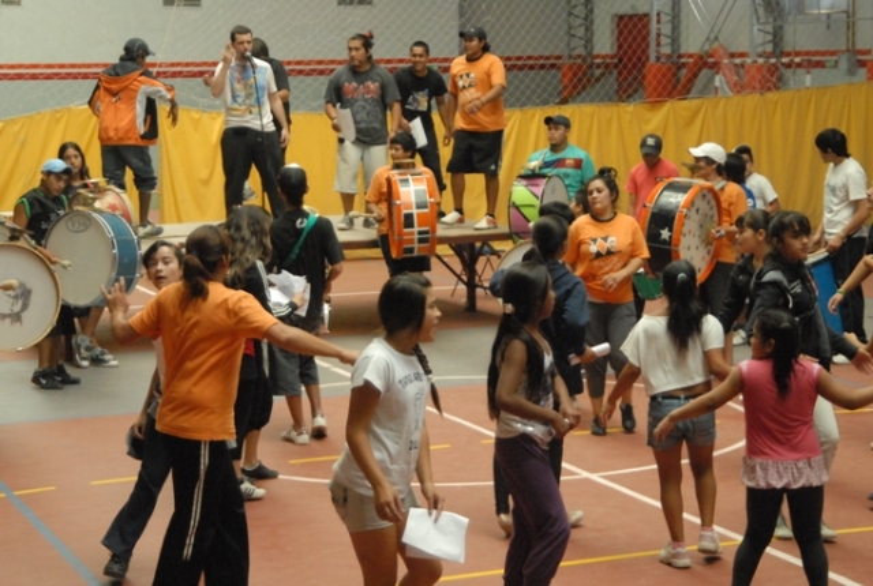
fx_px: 2005
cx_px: 436
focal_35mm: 82
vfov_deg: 16.6
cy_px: 293
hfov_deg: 24.6
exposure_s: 1/320
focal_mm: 55
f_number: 5
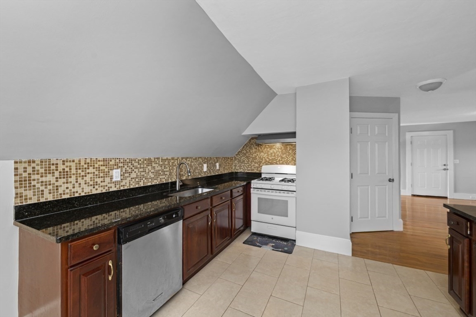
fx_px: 185
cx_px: 238
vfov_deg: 81.1
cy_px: 158
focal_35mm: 14
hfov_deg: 104.3
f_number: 5.6
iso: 800
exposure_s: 1/100
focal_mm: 14
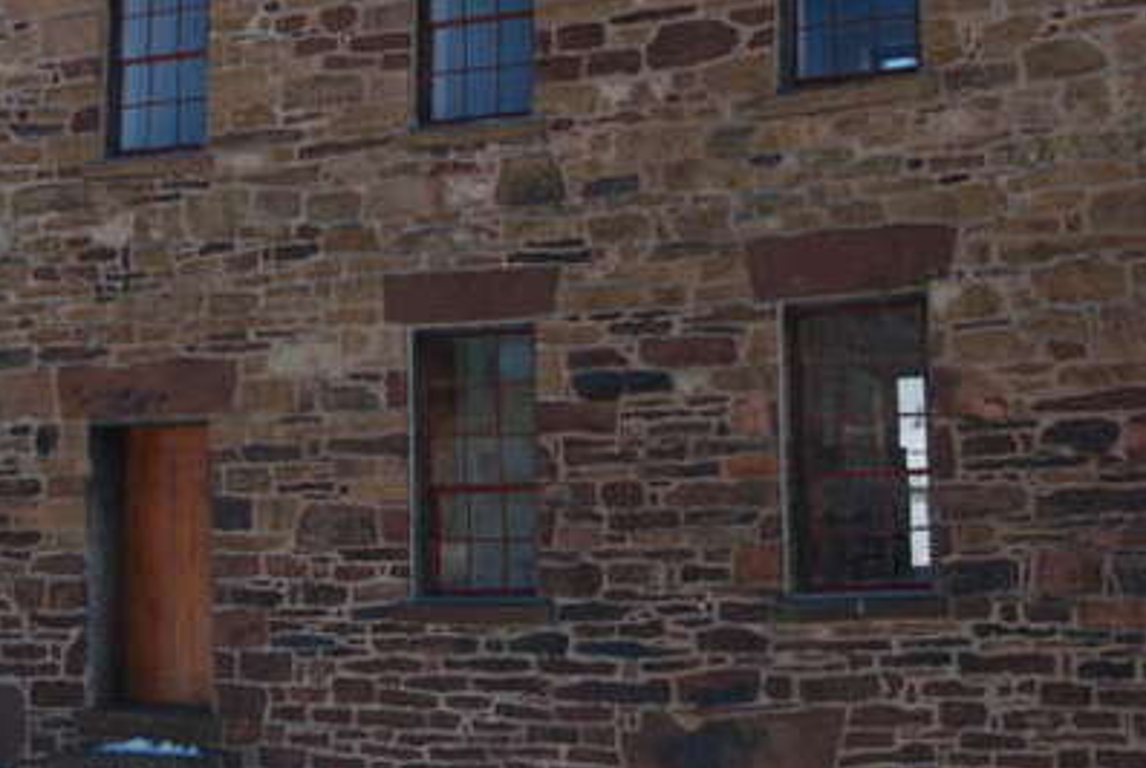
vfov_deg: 8.8
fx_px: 5005
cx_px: 407
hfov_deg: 13.0
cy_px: 146
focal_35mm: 157
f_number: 6.3
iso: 100
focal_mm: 52
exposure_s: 1/160
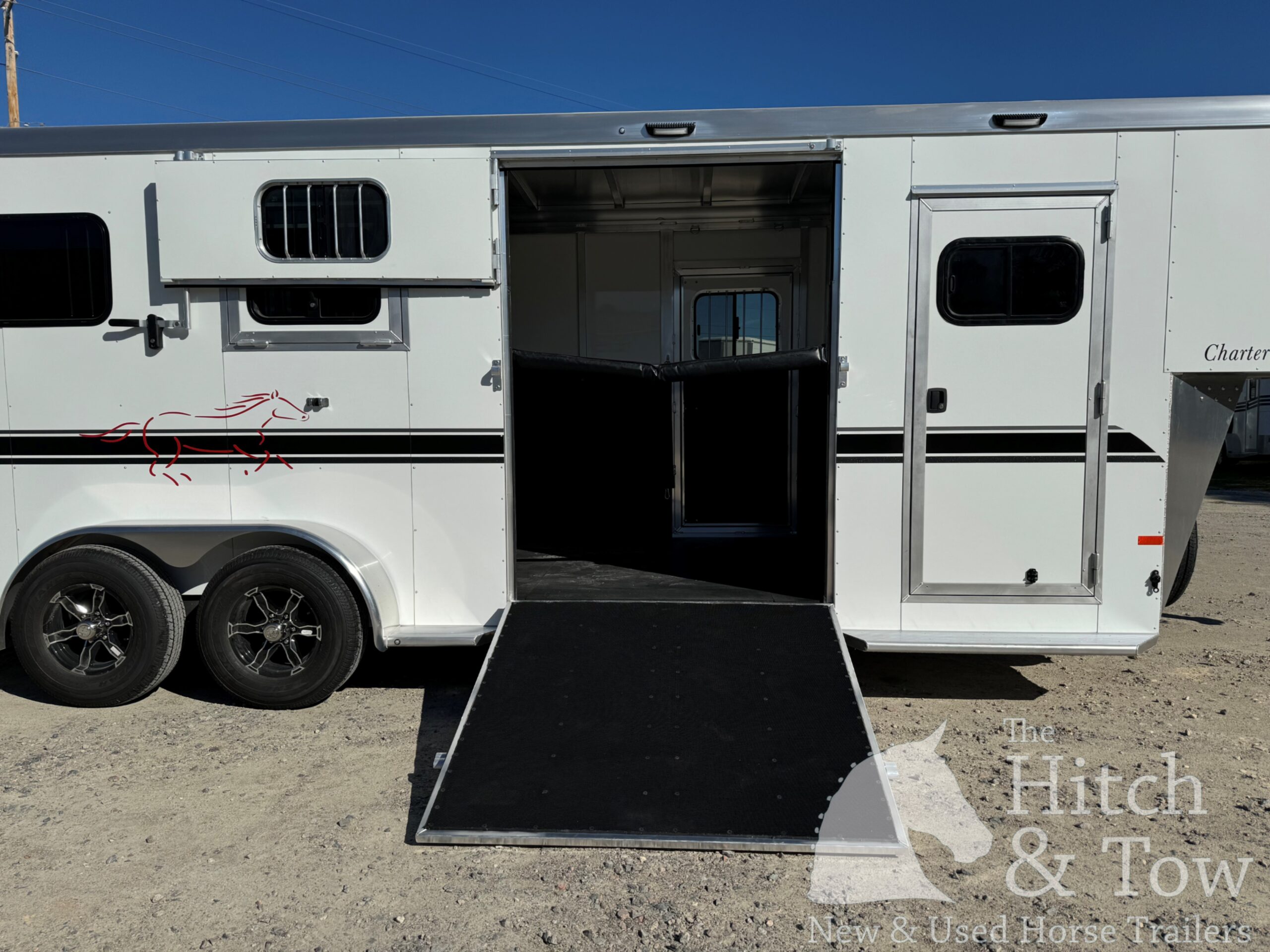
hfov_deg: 71.6
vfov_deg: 56.8
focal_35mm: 24
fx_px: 881
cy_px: 476
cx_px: 635
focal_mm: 6.76
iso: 80
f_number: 1.78
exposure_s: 1/12346
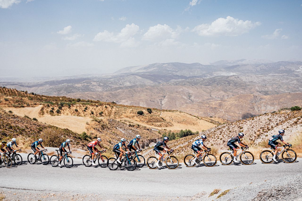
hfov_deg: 54.4
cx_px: 151
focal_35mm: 35
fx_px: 294
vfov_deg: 37.8
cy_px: 100
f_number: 6.3
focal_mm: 35
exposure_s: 1/2000
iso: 320
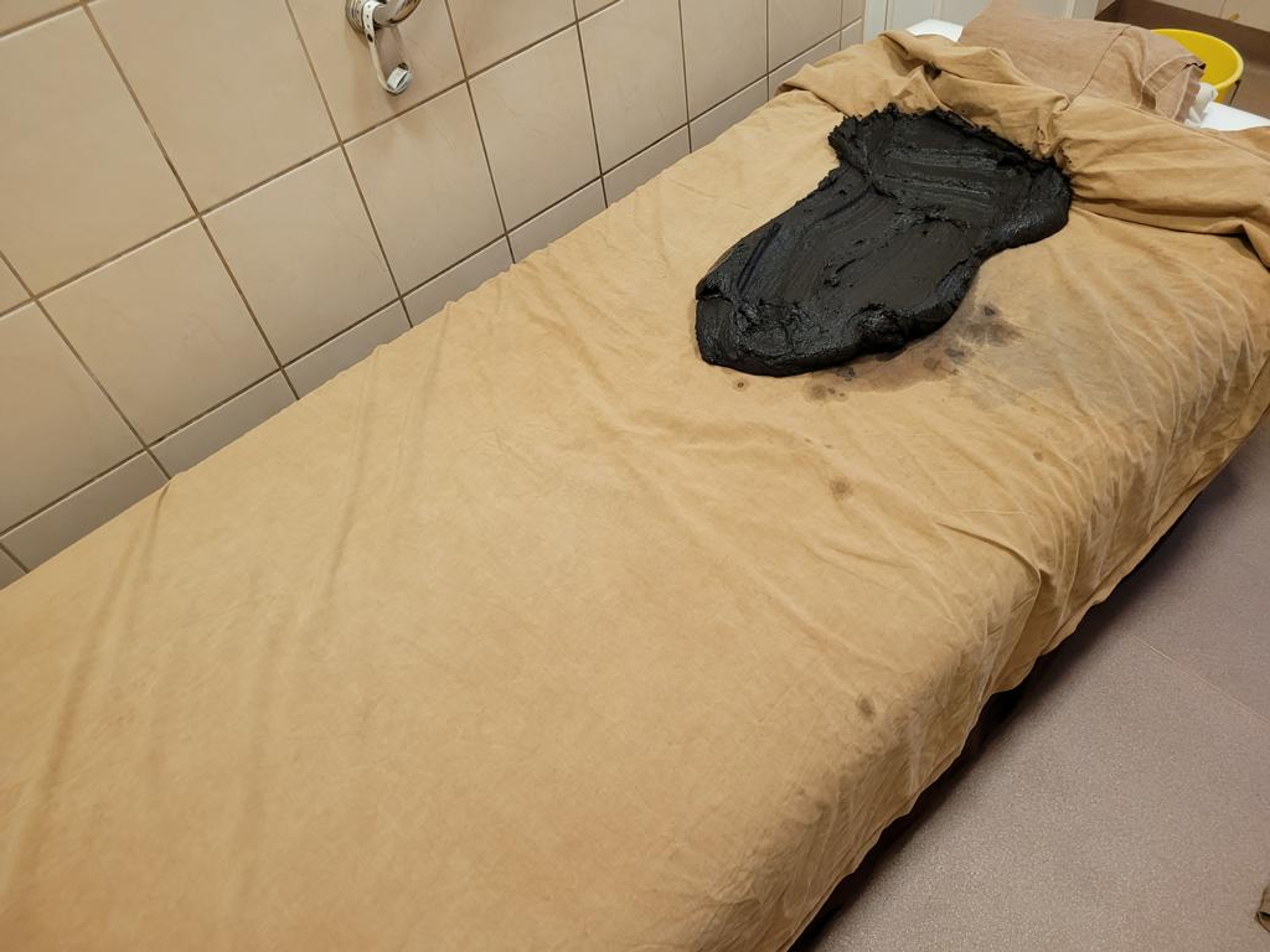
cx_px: 635
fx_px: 954
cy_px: 476
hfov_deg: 67.3
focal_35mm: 26
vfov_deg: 53.1
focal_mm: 5.4
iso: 320
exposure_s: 1/50
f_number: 1.8
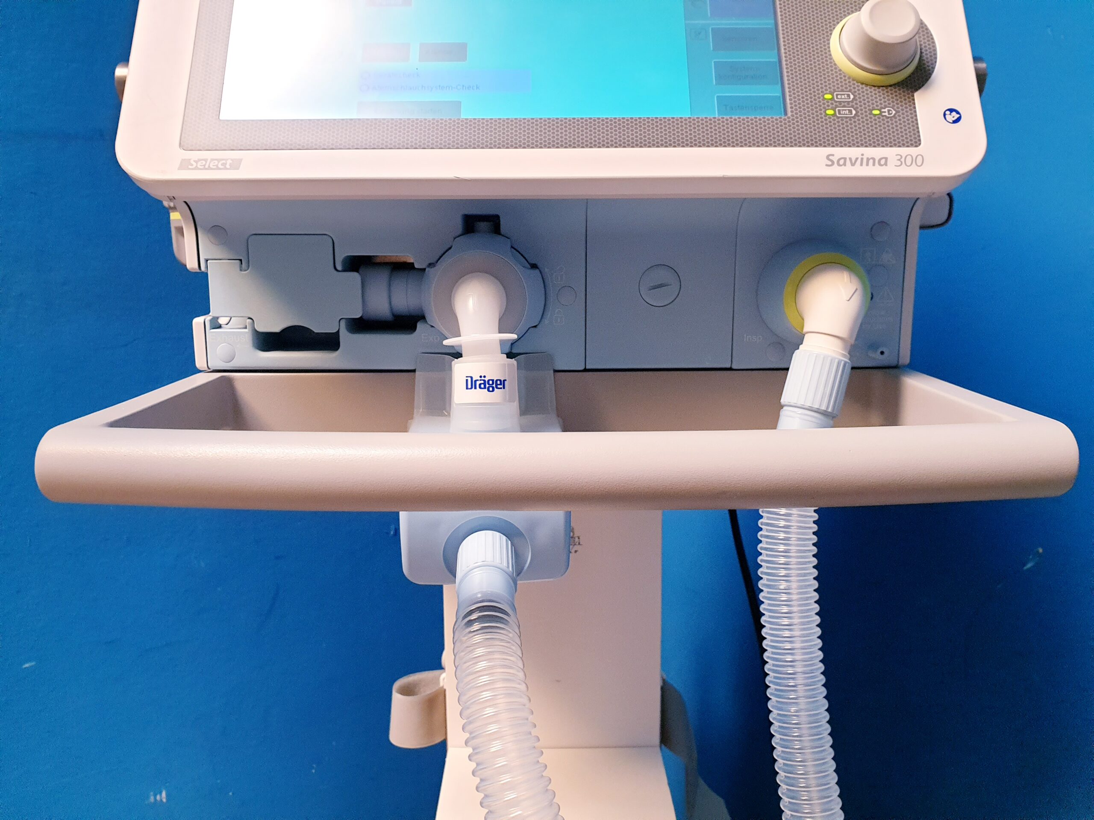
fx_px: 822
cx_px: 547
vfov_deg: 53.1
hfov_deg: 67.3
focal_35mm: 26
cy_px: 410
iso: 250
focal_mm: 4.3
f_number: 2.4
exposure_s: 1/50
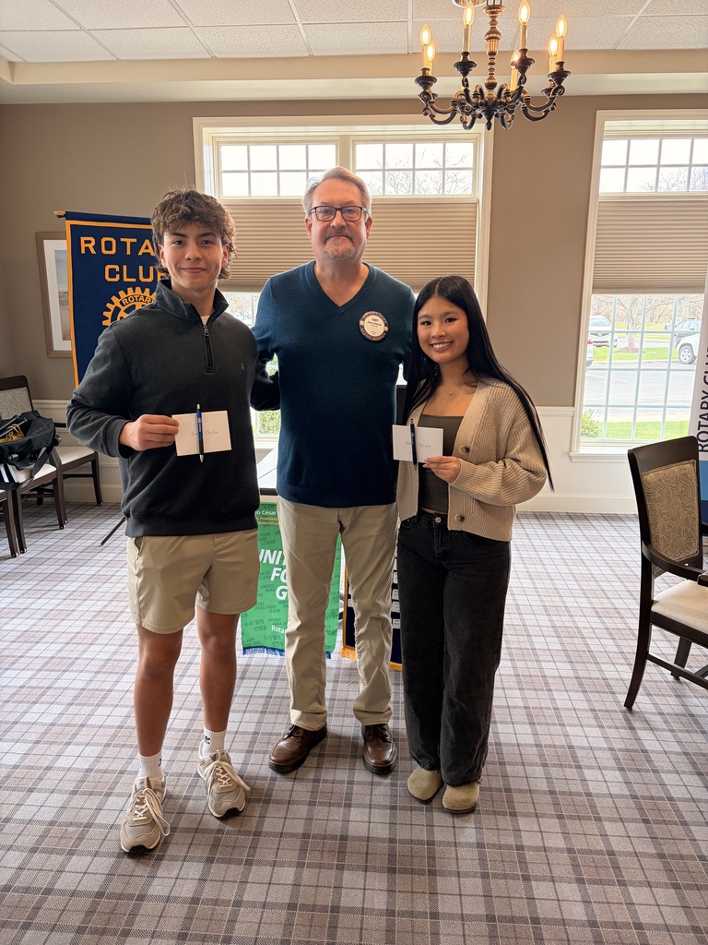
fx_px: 709
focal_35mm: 26
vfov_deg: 67.3
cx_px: 354
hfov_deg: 53.1
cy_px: 472
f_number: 1.6
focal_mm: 5.96
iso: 160
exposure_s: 1/120
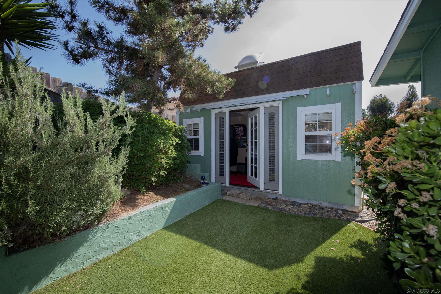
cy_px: 147
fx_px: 171
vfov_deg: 81.2
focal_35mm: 14
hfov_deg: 104.3
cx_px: 220
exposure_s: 1/200
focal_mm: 14
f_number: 7.1
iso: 320
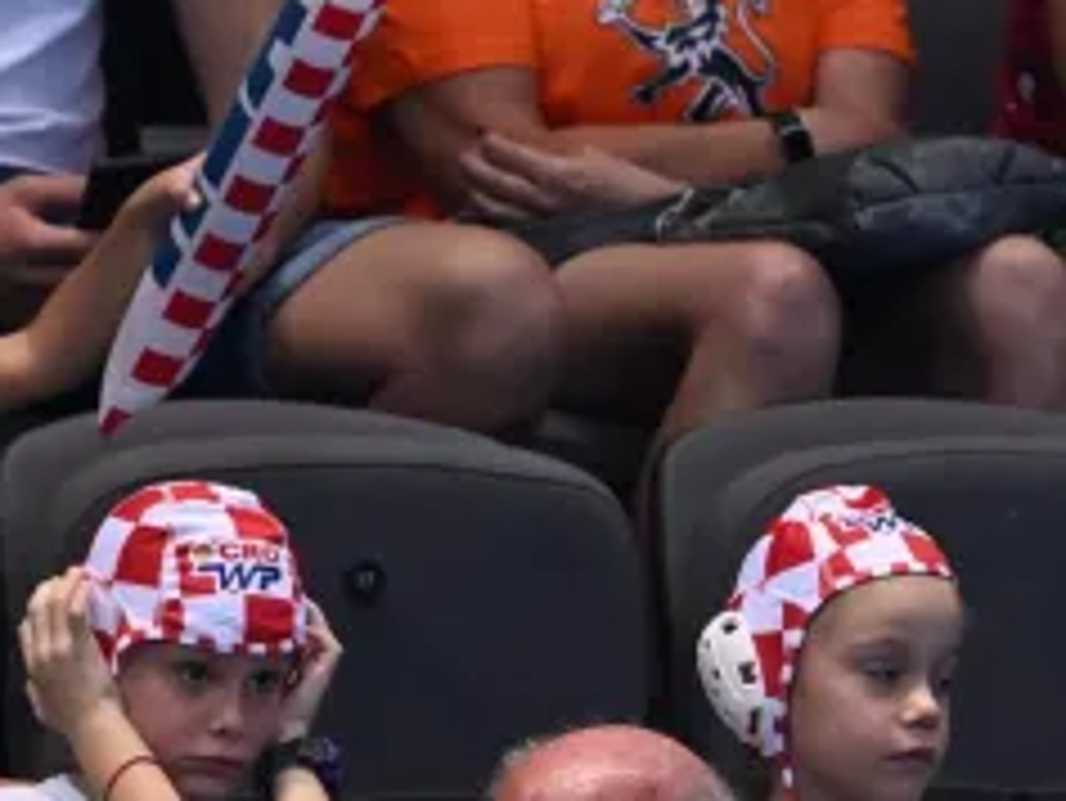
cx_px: 225
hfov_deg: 1.6
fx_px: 38020
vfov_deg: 1.2
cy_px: 794
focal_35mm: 1234
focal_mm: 400
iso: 4000
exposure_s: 1/800
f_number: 4
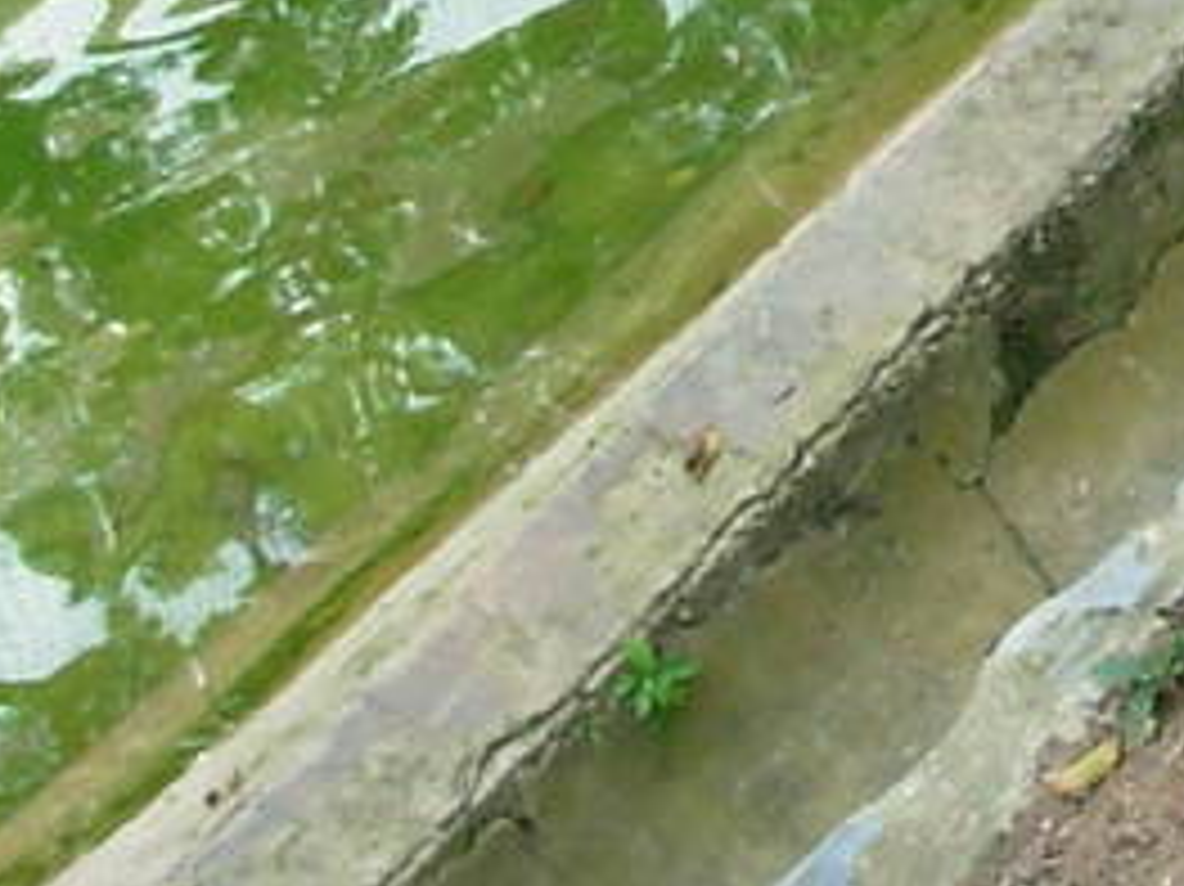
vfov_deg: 6.3
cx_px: 1603
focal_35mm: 231
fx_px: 7897
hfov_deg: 8.4
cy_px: -477
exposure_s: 1/108
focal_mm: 6.3
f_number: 2.9
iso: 50
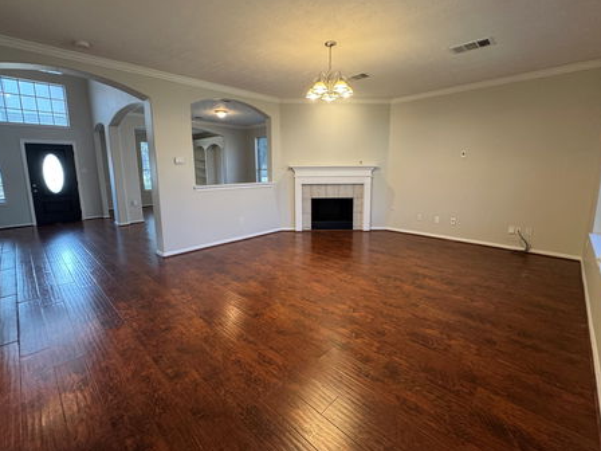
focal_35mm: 16
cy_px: 211
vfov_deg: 78.0
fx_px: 278
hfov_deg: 94.5
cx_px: 299
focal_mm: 2.22
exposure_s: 1/60
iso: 160
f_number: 2.2
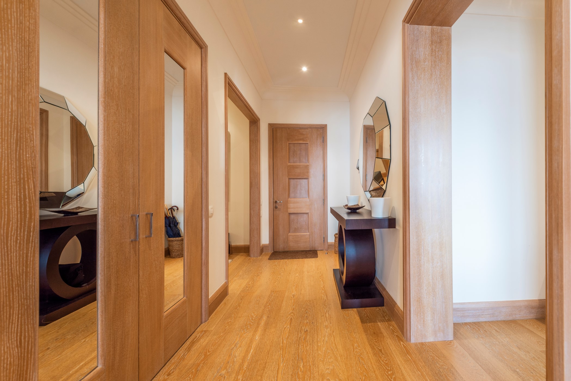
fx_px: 222
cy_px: 190
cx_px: 286
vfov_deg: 81.3
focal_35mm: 14
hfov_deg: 104.2
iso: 100
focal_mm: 14
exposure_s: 1/6
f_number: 5.6
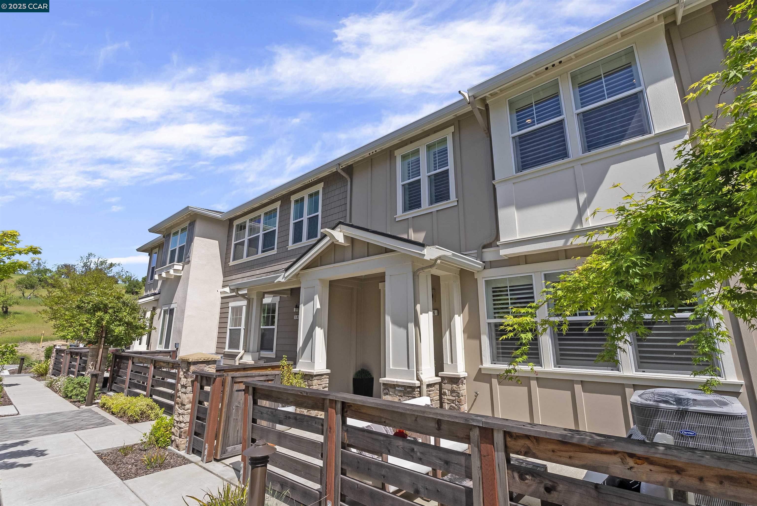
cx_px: 378
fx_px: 337
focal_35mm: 16
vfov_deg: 73.8
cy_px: 253
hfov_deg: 96.7
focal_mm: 16
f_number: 9
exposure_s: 1/640
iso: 320
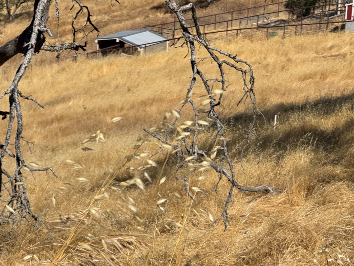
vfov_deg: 9.5
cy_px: 164
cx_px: 196
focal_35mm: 157
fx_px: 1606
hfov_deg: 12.6
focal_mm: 15.66
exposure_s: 1/2611
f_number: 2.8
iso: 50
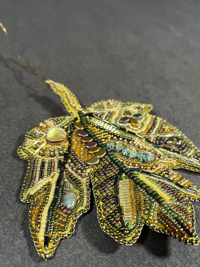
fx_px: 254
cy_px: 143
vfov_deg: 55.3
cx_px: 112
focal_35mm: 33
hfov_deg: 42.9
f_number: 1.6
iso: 250
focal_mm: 5.1
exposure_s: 1/60
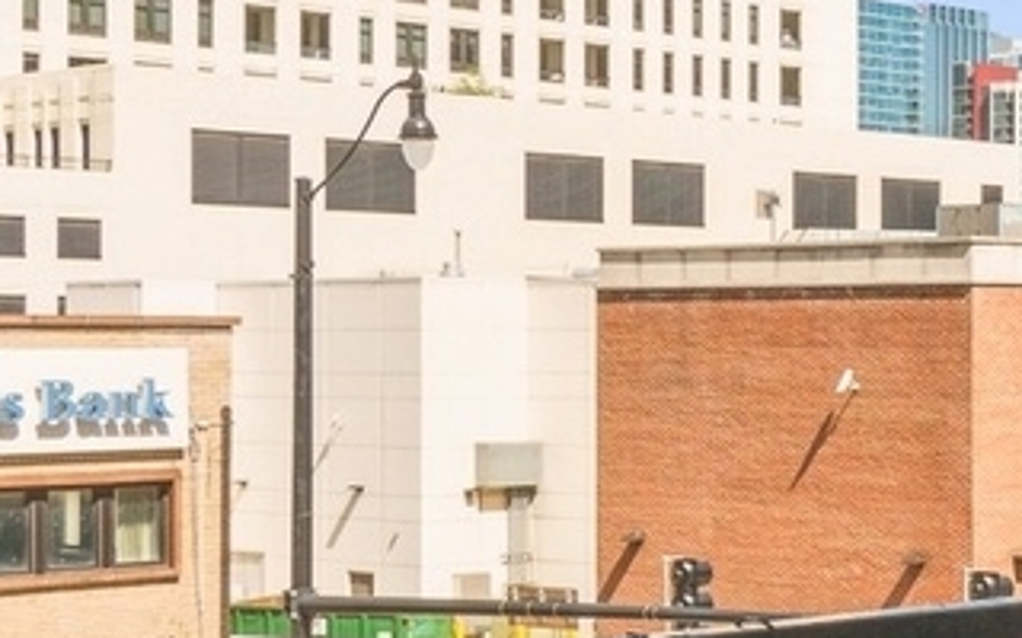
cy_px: 386
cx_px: 1137
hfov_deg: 21.2
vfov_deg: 14.0
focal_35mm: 93
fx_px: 2590
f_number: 8
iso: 200
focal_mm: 12
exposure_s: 1/200
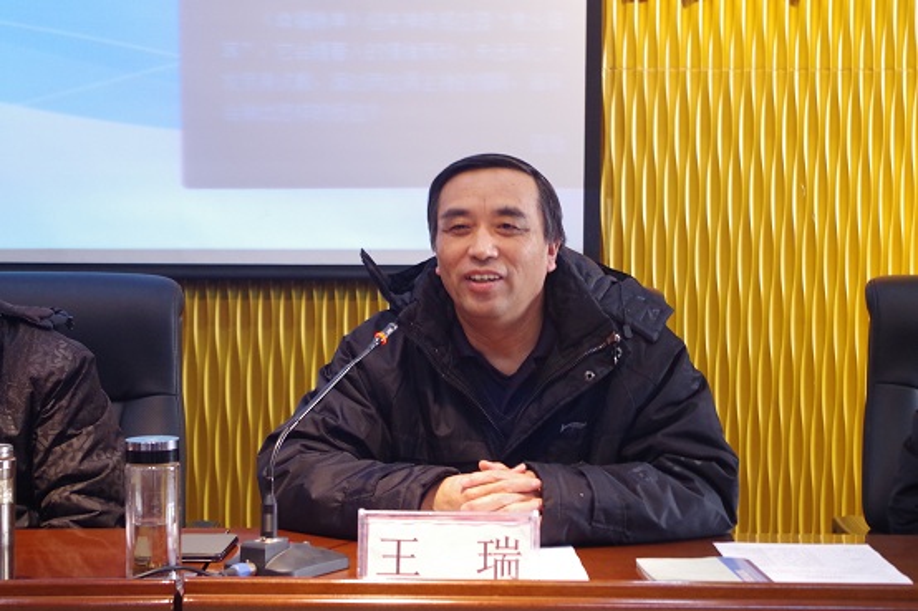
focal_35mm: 82
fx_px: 2090
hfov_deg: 24.8
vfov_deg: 16.6
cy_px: 306
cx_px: 459
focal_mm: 55
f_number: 5.6
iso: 1600
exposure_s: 1/13
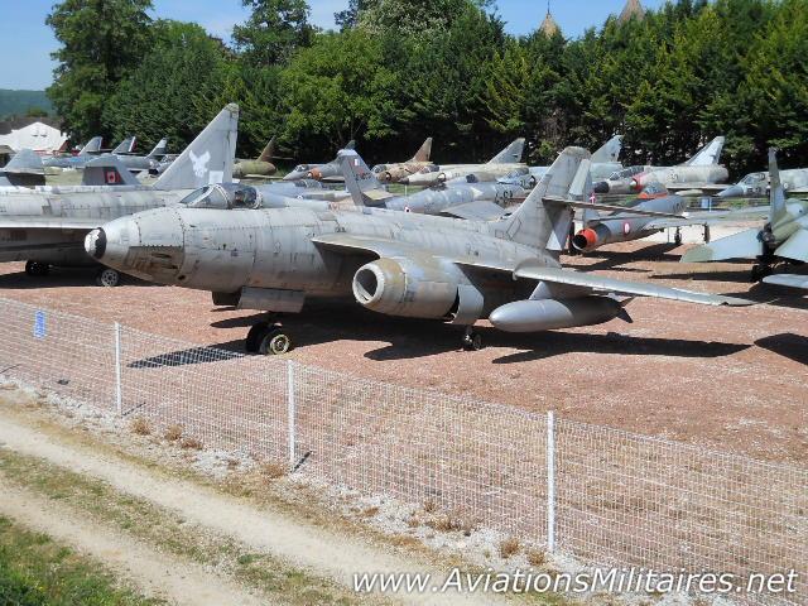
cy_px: 303
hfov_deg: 39.7
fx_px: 1120
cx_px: 404
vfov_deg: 30.3
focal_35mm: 48
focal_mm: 7.88
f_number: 5.8
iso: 80
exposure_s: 1/320
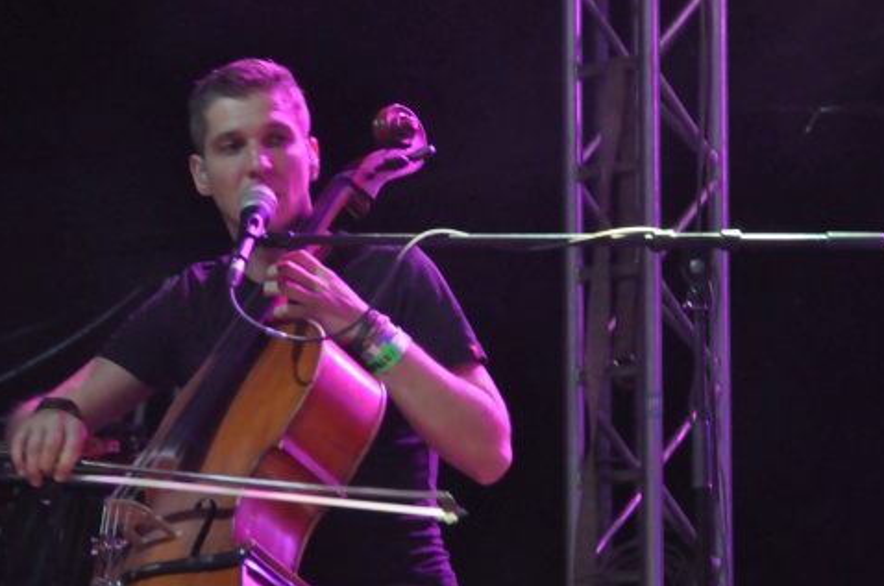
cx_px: 289
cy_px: 398
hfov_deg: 10.2
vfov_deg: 6.8
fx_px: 4927
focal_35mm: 201
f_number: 5.3
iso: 3200
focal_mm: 80
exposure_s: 1/50
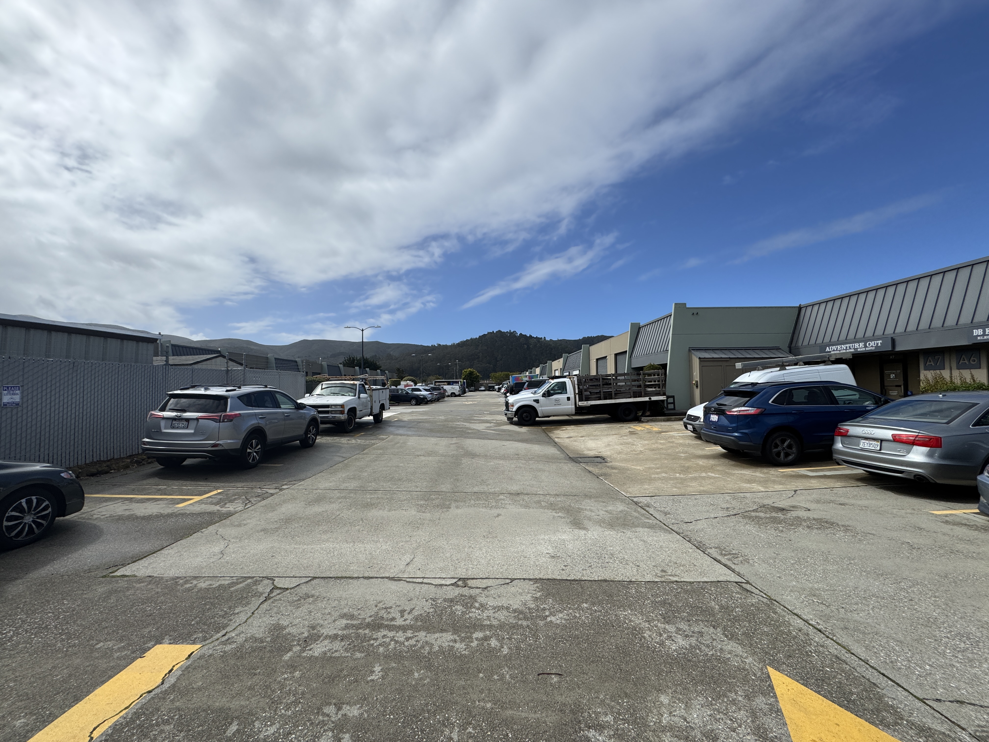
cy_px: 371
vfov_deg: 85.7
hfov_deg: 102.1
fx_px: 400
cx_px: 494
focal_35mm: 14
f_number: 2.2
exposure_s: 1/3546
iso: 50
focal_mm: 2.22
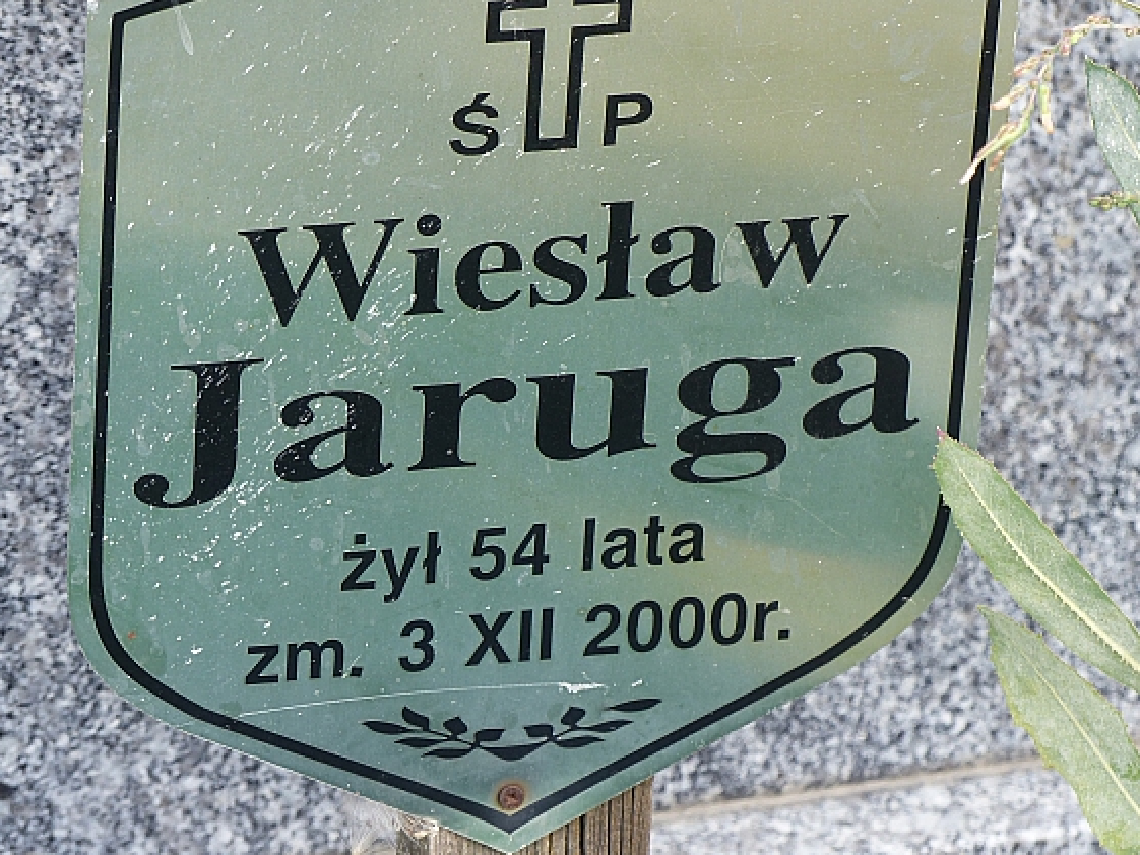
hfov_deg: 7.0
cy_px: 382
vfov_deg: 5.2
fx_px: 9355
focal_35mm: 284
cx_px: 530
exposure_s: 1/160
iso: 100
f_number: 4
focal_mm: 44.8
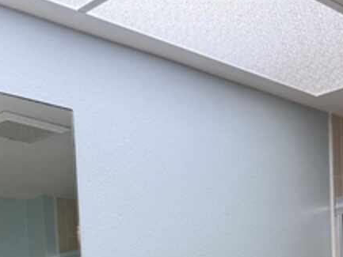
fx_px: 704
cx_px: 200
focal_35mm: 71
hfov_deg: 27.4
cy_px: 364
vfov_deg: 18.7
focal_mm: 6.76
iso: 80
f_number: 1.78
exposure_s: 1/120
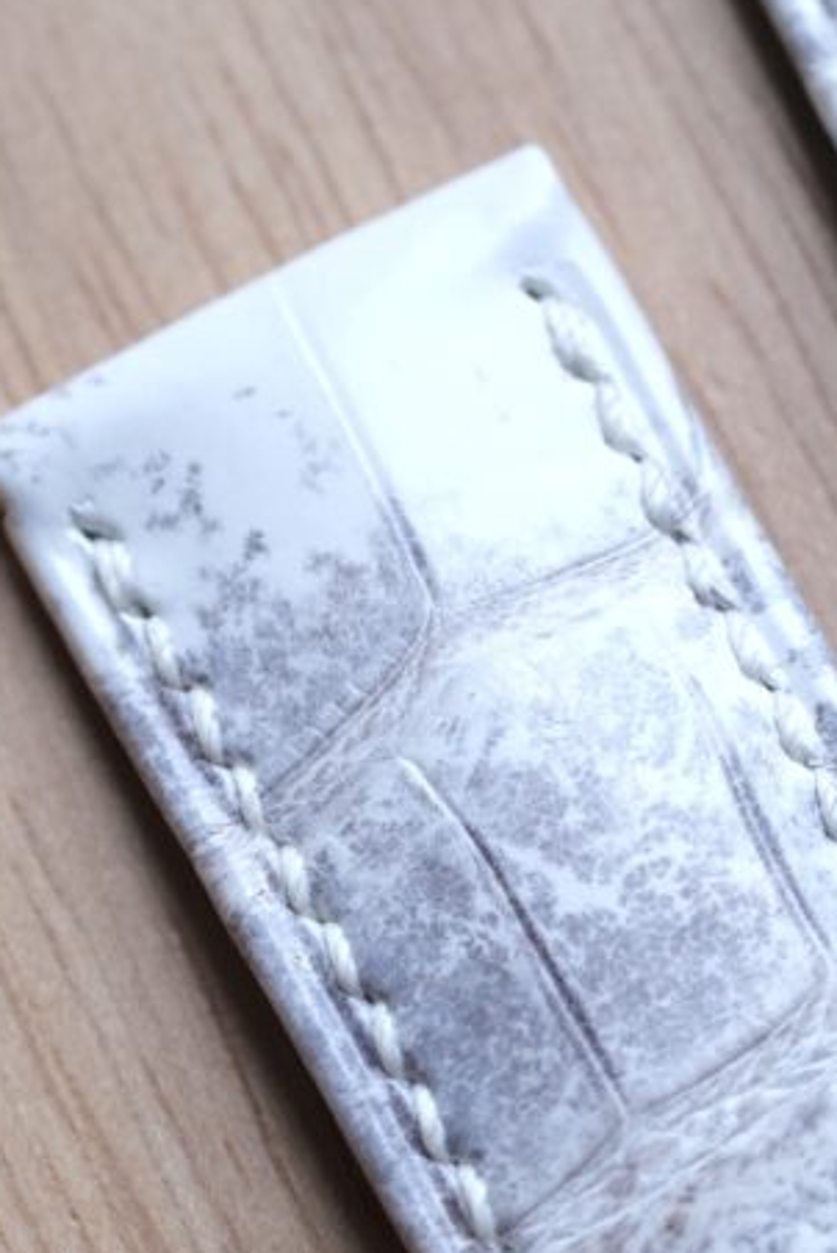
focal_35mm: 194
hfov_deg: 7.1
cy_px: 669
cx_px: 729
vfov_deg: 10.6
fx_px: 6755
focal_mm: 60
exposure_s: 1/100
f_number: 5
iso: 500
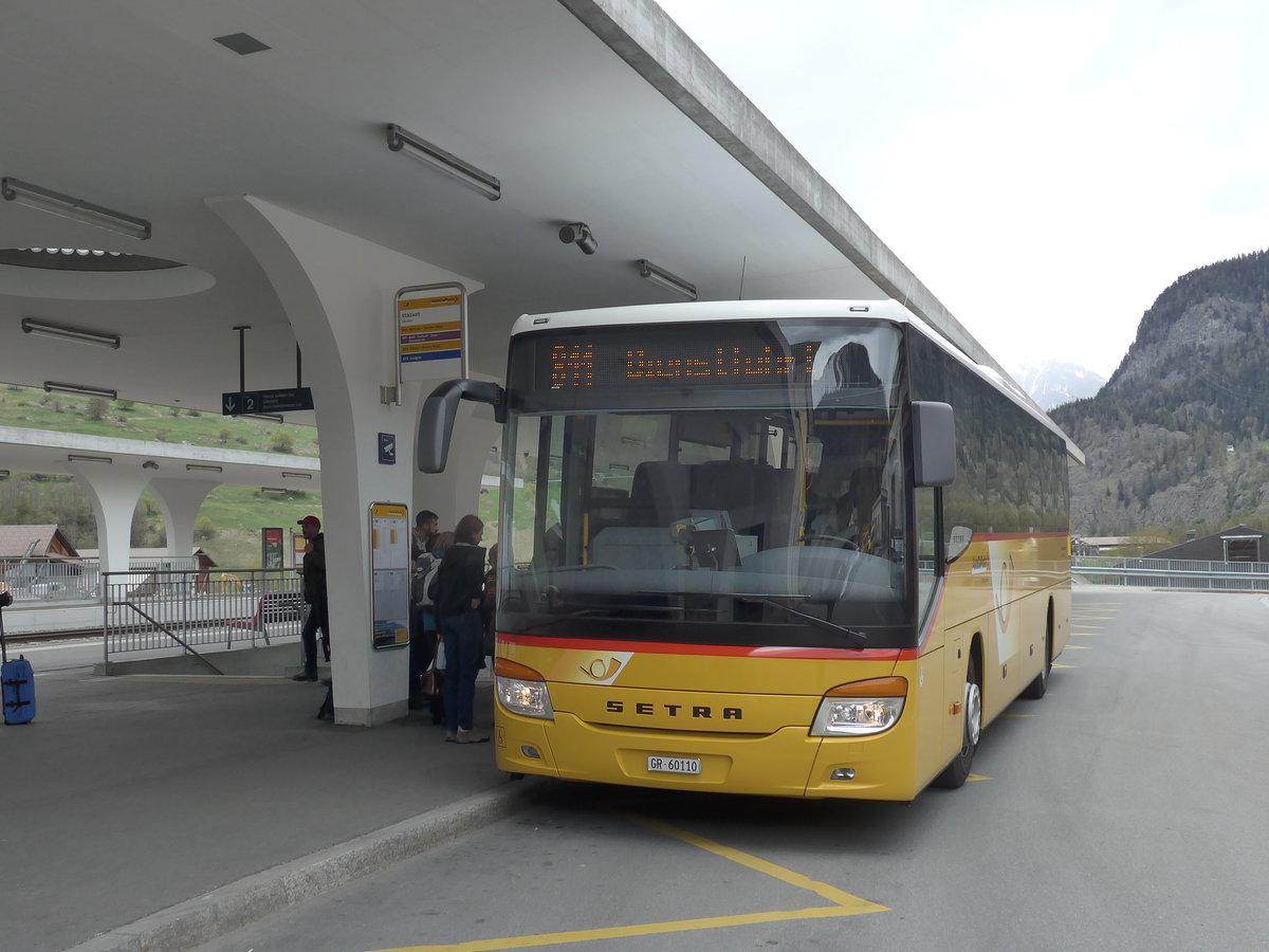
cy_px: 476
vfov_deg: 35.1
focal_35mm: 41
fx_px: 1503
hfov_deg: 45.8
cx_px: 634
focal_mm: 8.4
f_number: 3.5
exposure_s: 1/640
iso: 160
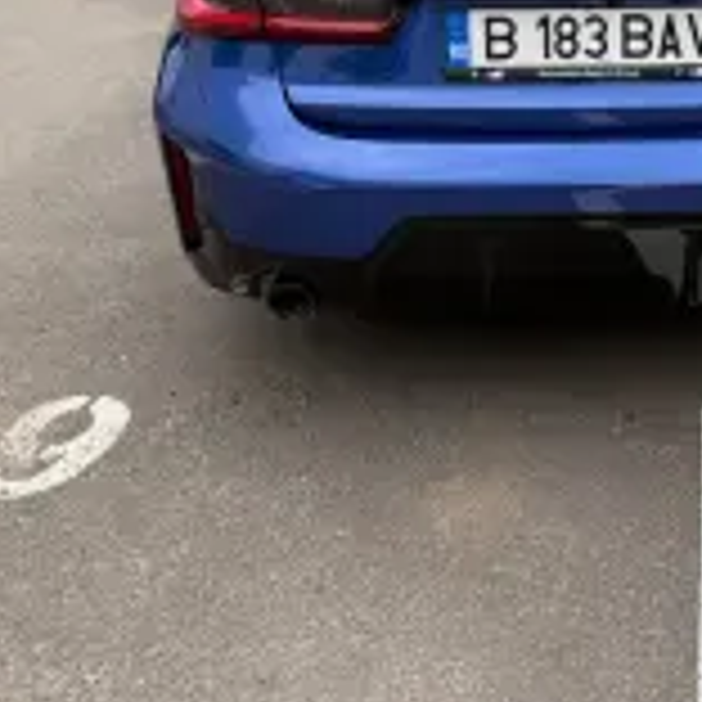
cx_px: 608
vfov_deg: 33.4
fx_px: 1124
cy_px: 117
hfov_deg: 33.2
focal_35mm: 49
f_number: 1.78
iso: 80
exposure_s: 1/637
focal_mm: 6.76
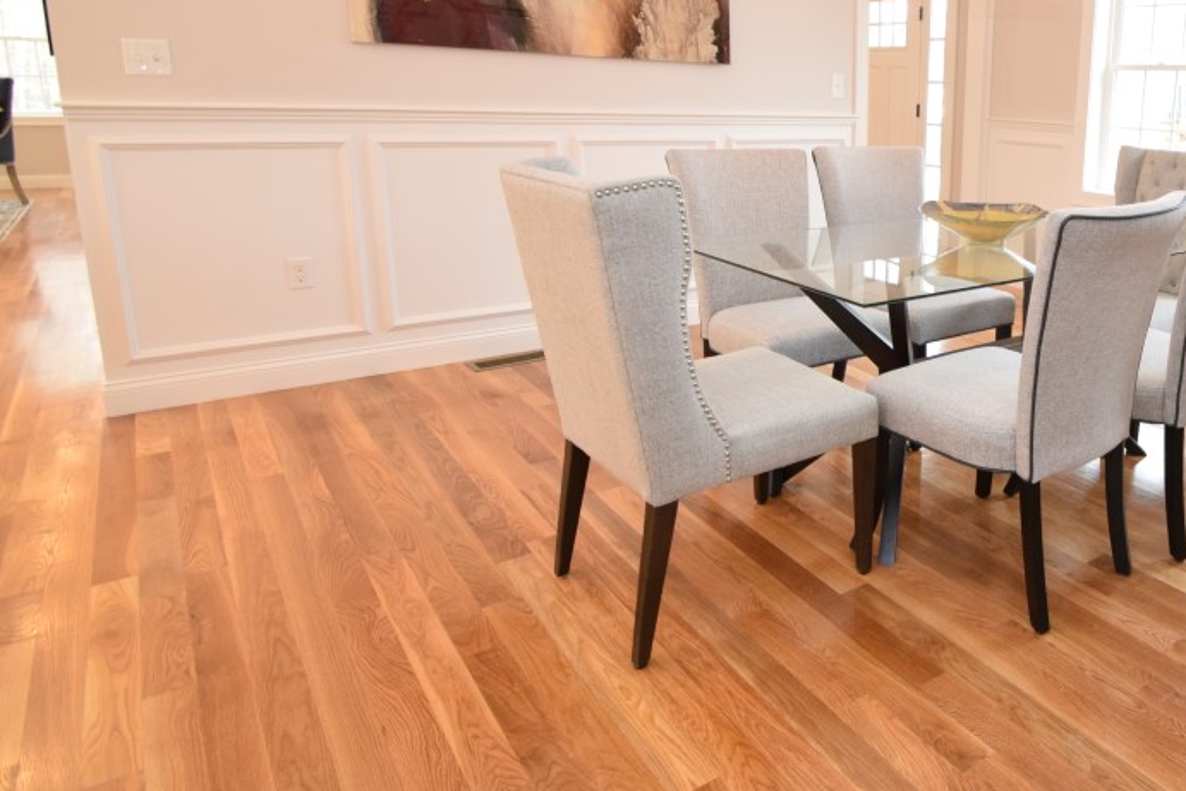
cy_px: 269
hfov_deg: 65.1
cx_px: 949
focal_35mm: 25
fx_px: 824
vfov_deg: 50.5
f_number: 5
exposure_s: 1/100
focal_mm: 10
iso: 800
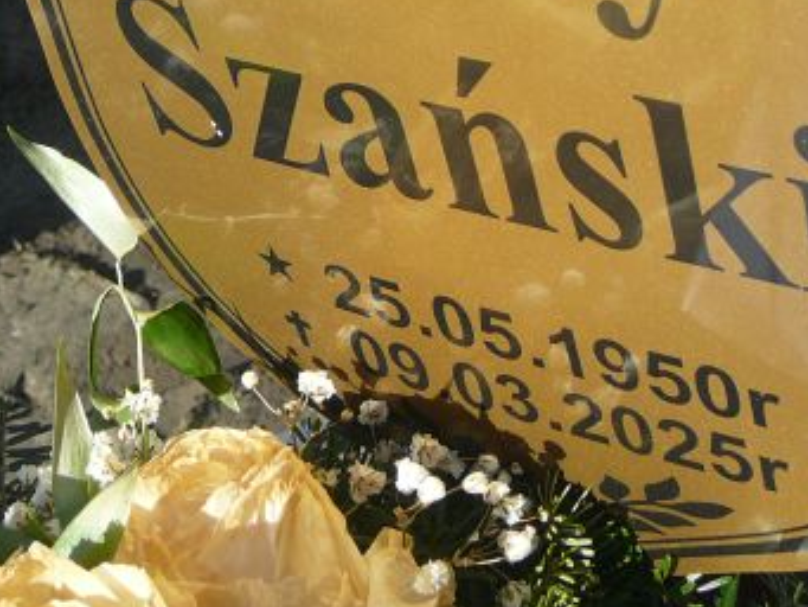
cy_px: 45
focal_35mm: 92
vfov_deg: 15.9
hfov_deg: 21.3
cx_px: 396
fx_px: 2148
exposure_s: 1/500
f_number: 3.4
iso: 80
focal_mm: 7.3
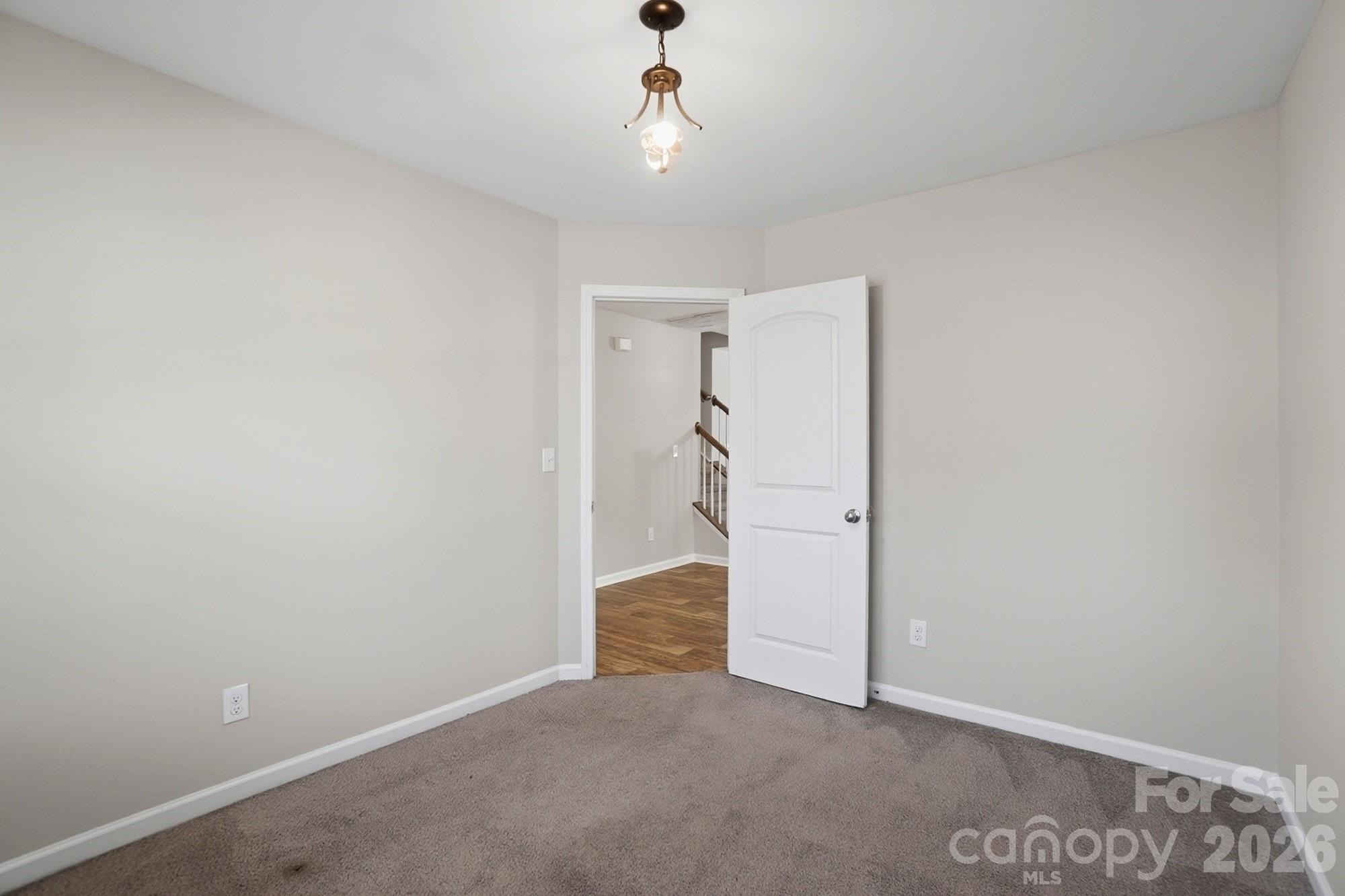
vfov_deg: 77.3
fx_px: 560
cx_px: 672
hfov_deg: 100.4
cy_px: 448
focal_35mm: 15
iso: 100
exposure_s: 1/250
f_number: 4
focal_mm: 10
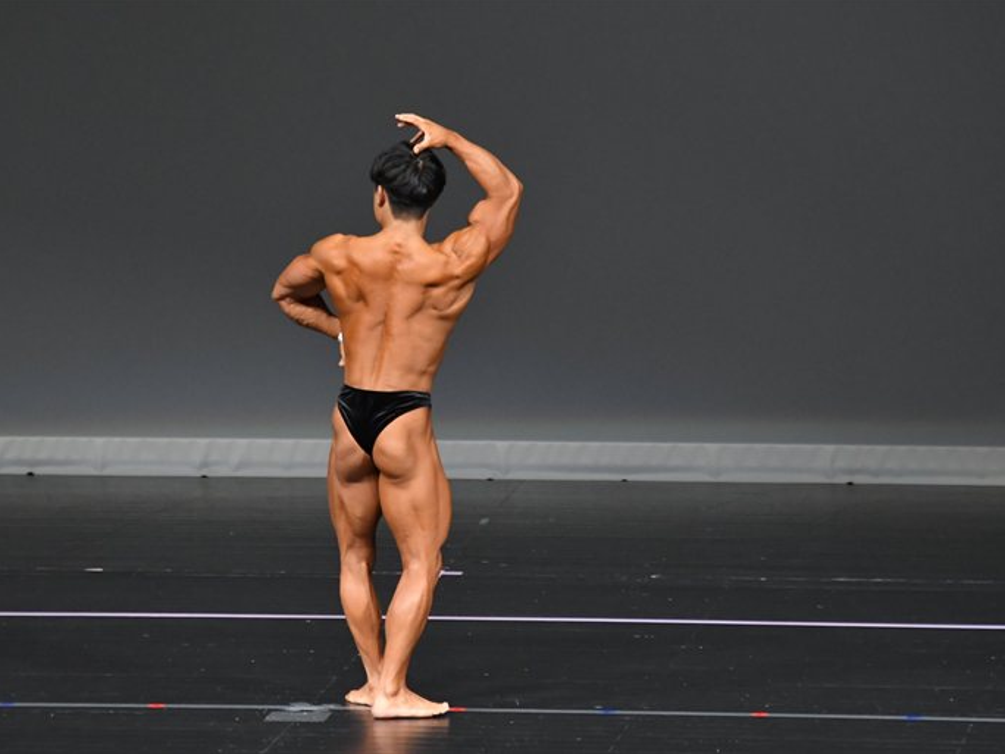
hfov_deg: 5.8
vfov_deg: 4.3
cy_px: 376
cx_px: 449
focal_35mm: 343
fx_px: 9958
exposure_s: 1/400
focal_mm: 210
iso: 4000
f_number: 5.6
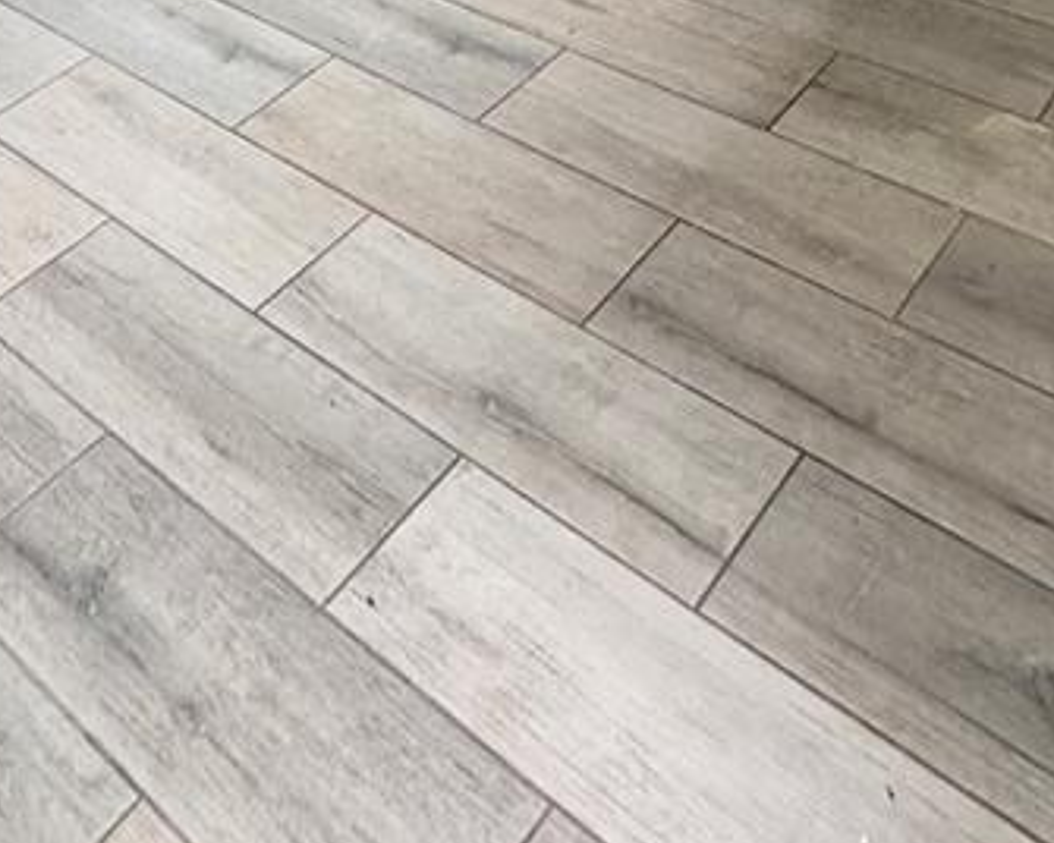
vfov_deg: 22.7
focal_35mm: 49
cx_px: 362
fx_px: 1529
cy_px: -541
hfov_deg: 37.7
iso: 1000
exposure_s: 1/60
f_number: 2.2
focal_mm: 2.22
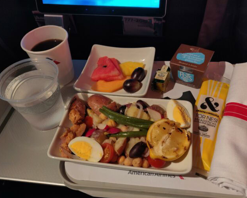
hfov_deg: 58.8
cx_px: 128
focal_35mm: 30
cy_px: 99
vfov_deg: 48.5
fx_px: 219
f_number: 1.7
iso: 320
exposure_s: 1/33
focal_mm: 4.2
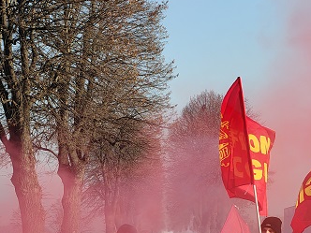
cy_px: 197
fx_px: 1581
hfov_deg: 11.2
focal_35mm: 176
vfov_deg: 8.4
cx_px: 142
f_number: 2.65
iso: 80
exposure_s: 1/813
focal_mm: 13.85
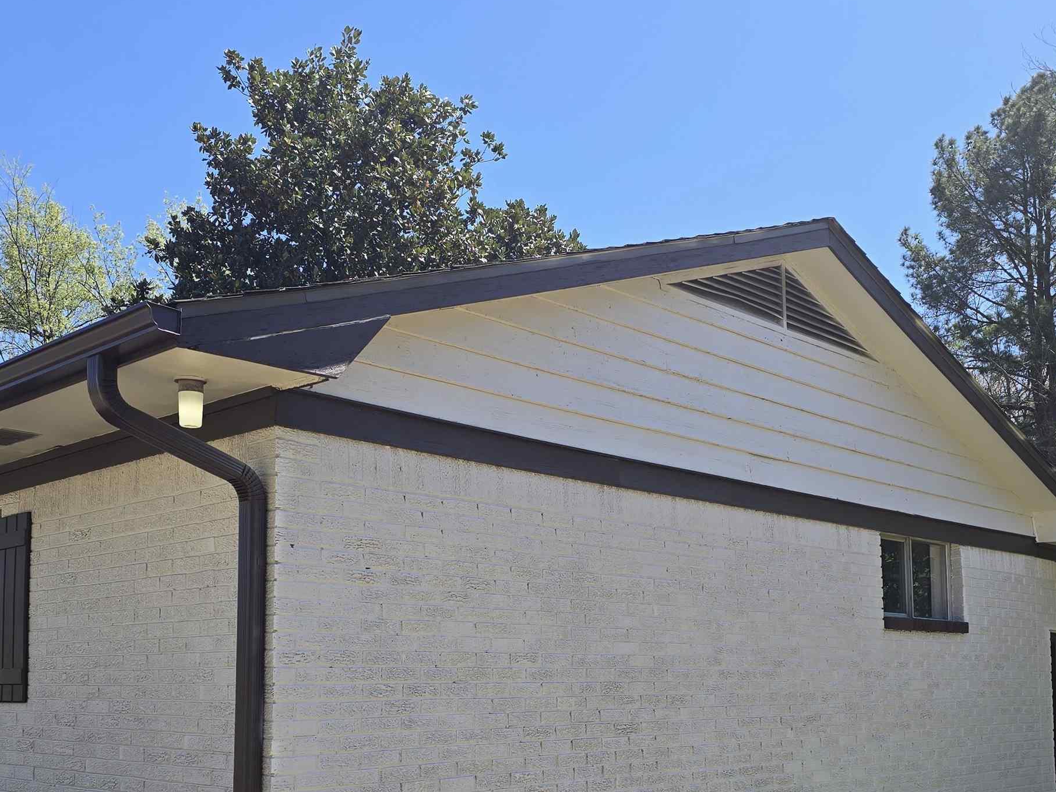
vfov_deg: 35.9
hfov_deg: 47.8
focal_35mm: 39
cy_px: 607
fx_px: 1190
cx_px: 475
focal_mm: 6.3
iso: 12
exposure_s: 1/493
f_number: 1.7
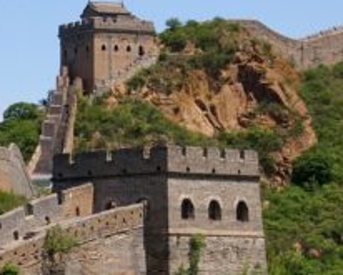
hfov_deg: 8.0
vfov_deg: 6.6
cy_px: 302
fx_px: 2364
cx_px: -298
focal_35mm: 233
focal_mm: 43
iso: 200
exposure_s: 1/350
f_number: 9.5
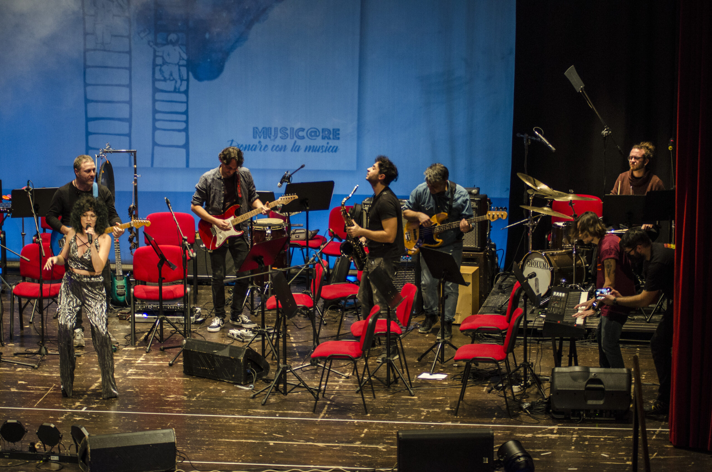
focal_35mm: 120
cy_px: 236
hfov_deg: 17.1
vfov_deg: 11.4
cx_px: 356
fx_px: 2369
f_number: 2.8
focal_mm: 80
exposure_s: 1/125
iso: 1100
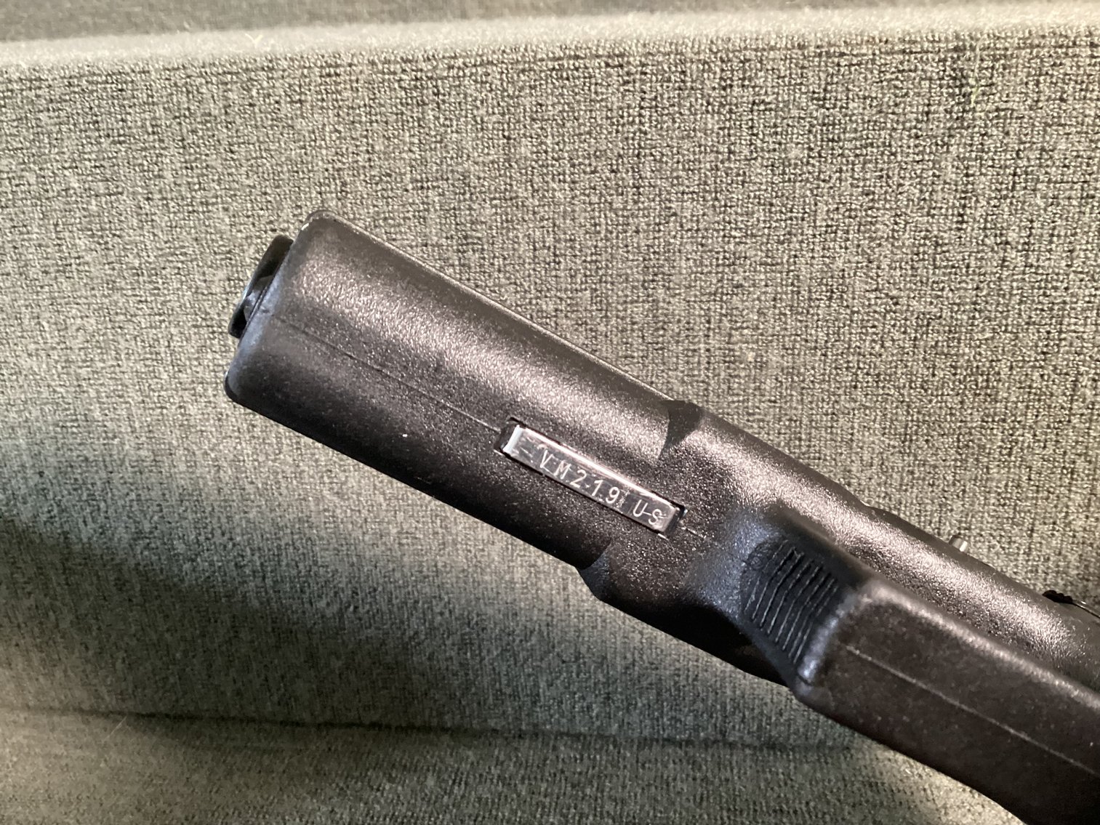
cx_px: 550
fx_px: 985
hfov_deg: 58.3
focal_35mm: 31
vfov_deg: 45.4
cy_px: 412
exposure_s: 1/30
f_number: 2.4
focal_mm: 3.3
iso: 400
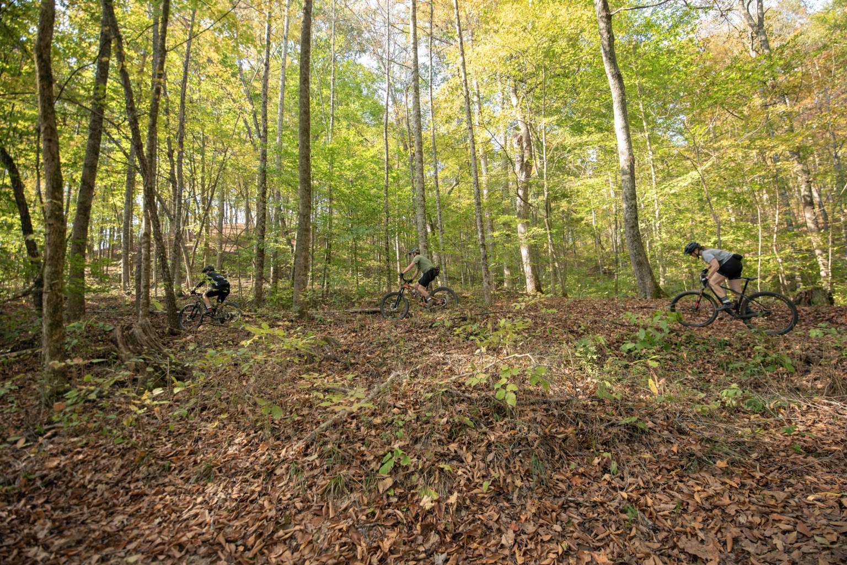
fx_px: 353
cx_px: 424
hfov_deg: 100.4
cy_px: 282
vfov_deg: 77.4
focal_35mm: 15
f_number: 2.8
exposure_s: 1/800
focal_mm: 15
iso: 800
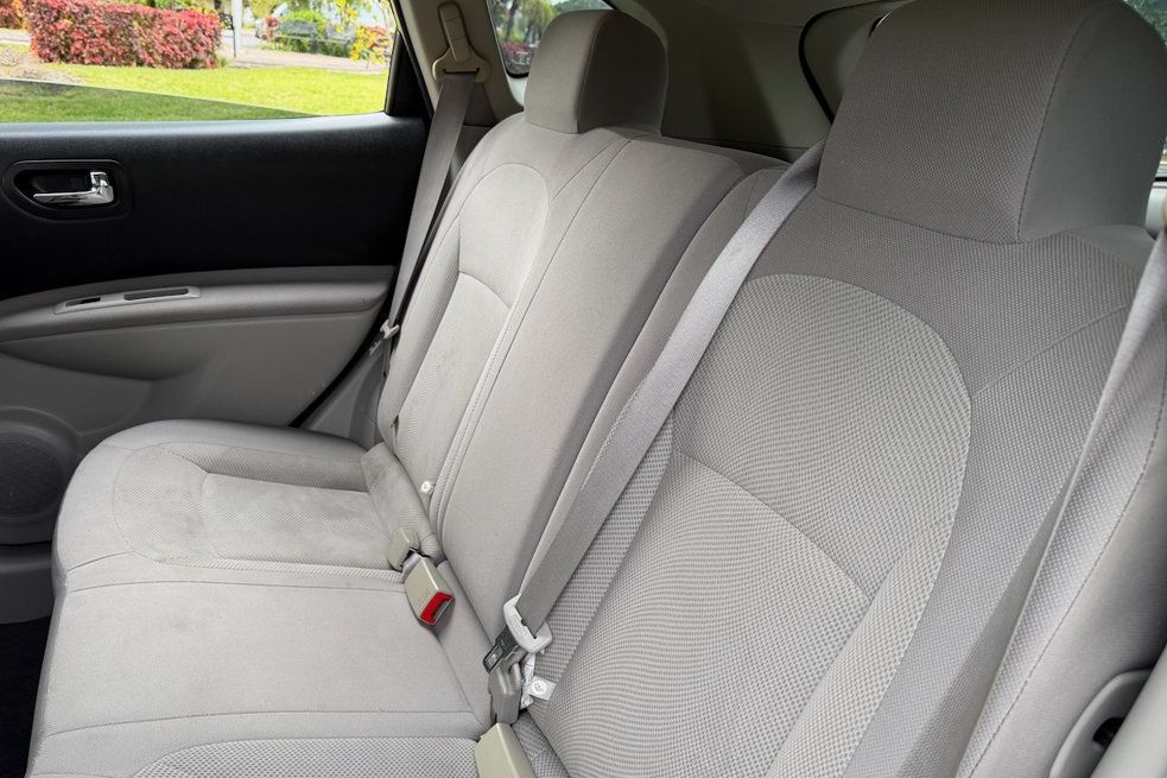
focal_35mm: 26
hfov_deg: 69.4
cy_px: 426
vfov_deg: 49.5
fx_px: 843
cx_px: 579
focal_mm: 6.76
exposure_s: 1/199
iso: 64
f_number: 1.78
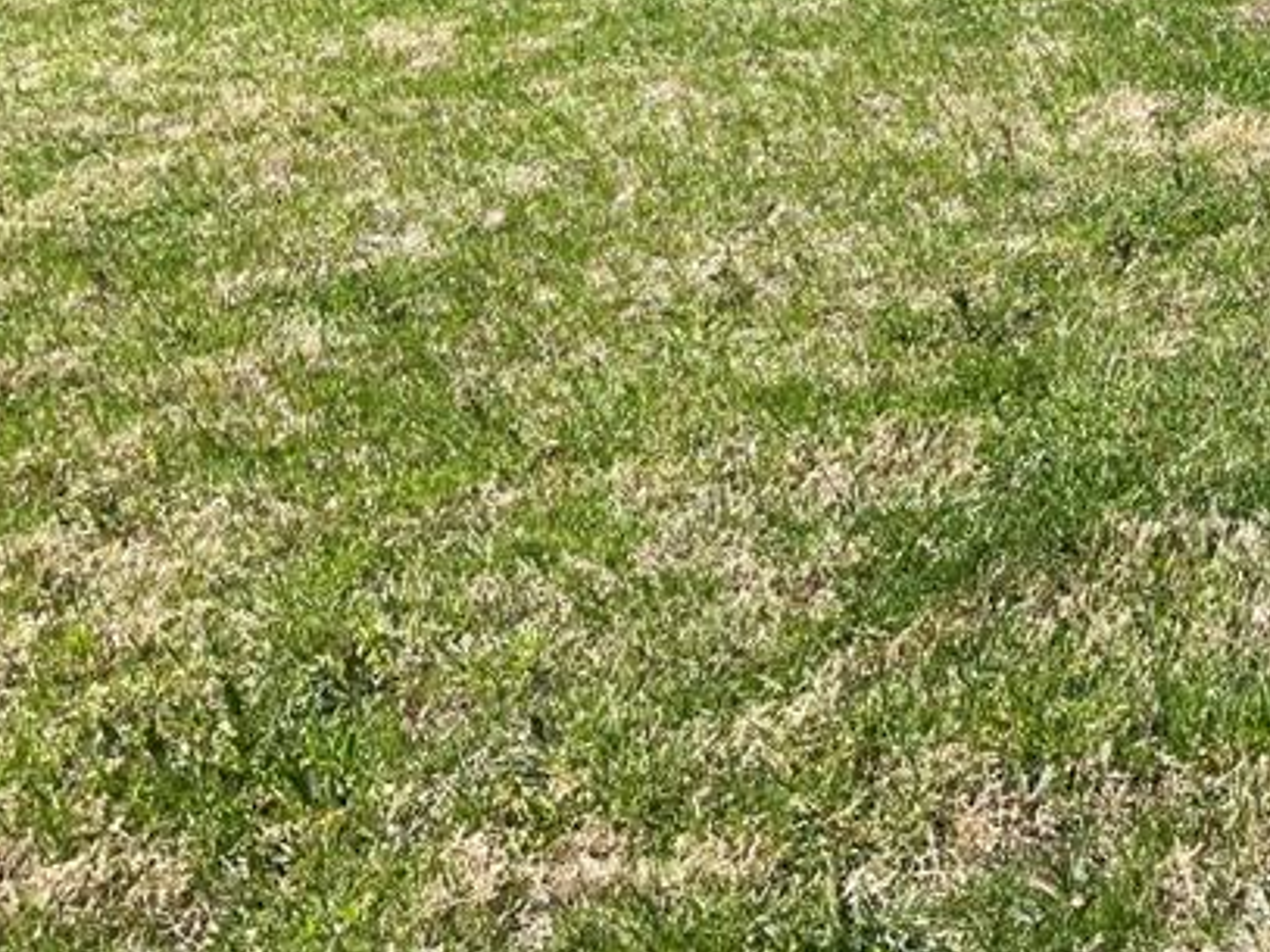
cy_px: -240
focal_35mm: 73
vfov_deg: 18.9
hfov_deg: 24.1
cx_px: 1554
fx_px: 2677
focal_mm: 3
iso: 16
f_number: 1.8
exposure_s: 1/1984
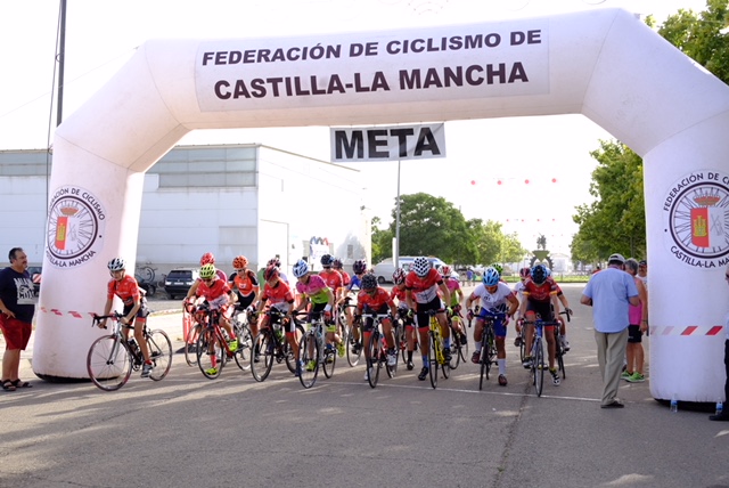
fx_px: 811
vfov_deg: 33.5
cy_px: 244
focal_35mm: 40
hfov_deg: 48.4
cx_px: 364
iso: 320
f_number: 4.5
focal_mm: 26.5
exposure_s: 1/450
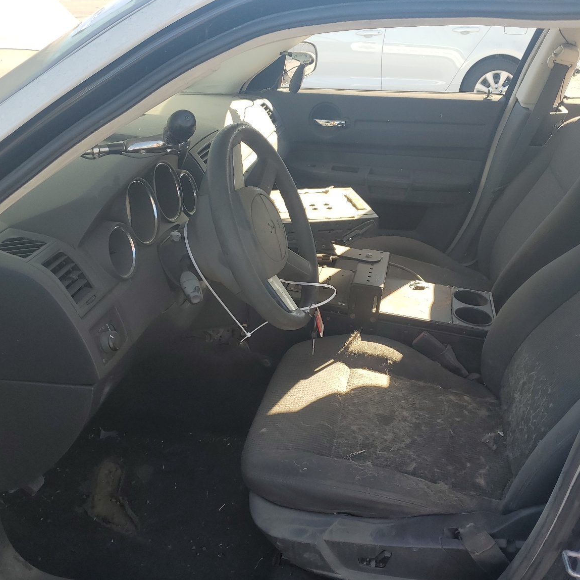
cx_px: 322
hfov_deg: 51.0
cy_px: 298
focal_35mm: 32
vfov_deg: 51.1
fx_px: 607
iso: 50
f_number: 1.5
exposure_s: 1/476
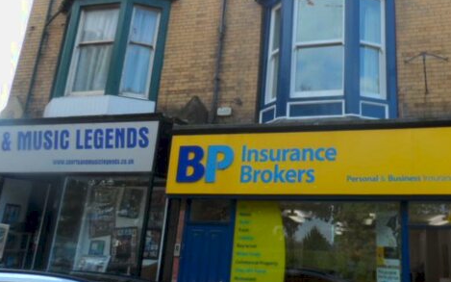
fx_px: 467
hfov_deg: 50.2
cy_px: 63
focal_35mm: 38
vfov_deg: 32.8
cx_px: 316
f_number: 3.2
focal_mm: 4
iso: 80
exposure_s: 1/350
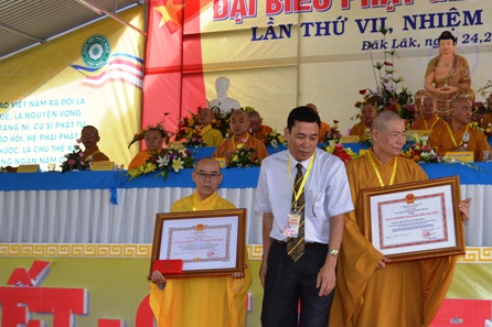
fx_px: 765
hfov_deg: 35.4
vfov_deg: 24.0
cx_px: 312
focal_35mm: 56
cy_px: 221
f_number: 4.2
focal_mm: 26
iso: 320
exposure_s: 1/125
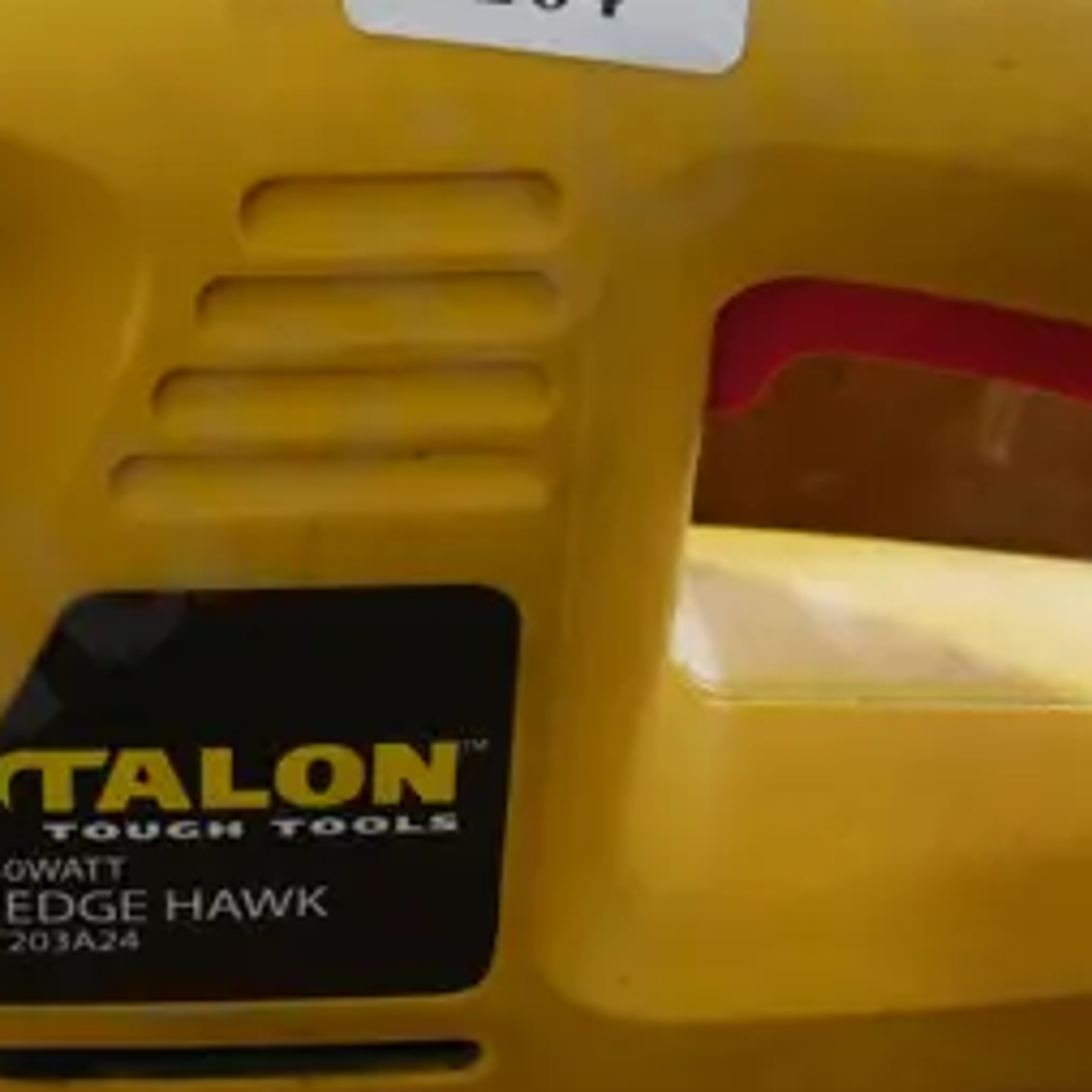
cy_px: 522
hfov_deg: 16.1
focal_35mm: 107
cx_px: 146
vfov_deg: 16.3
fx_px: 3819
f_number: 3.6
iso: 640
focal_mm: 15
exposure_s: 1/60
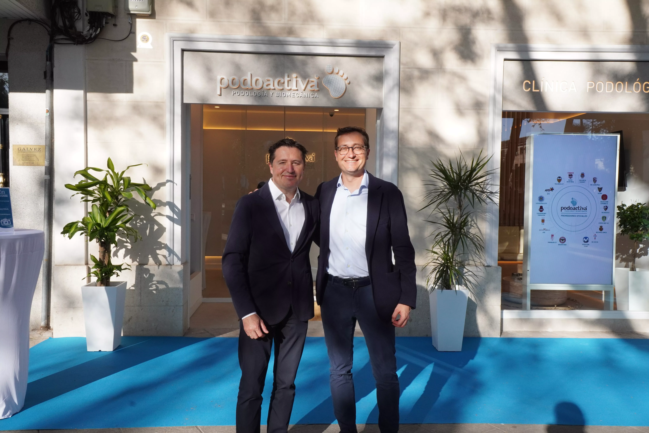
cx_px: 324
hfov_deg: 61.9
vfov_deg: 43.6
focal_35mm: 30
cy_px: 216
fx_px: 541
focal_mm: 20
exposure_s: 1/200
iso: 800
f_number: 14
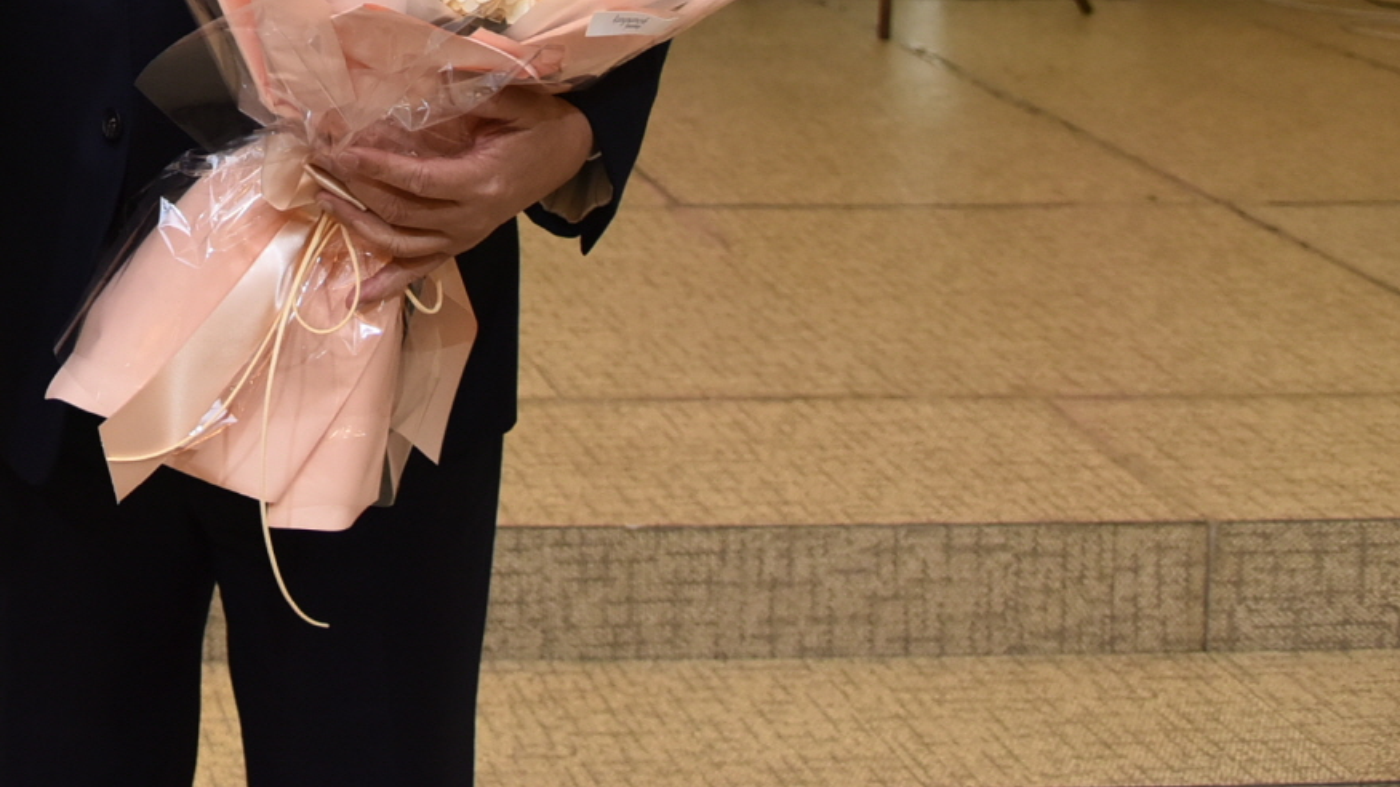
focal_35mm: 69
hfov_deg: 28.1
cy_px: -492
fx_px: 2561
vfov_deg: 15.7
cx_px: -104
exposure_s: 1/125
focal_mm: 24
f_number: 4.5
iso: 800
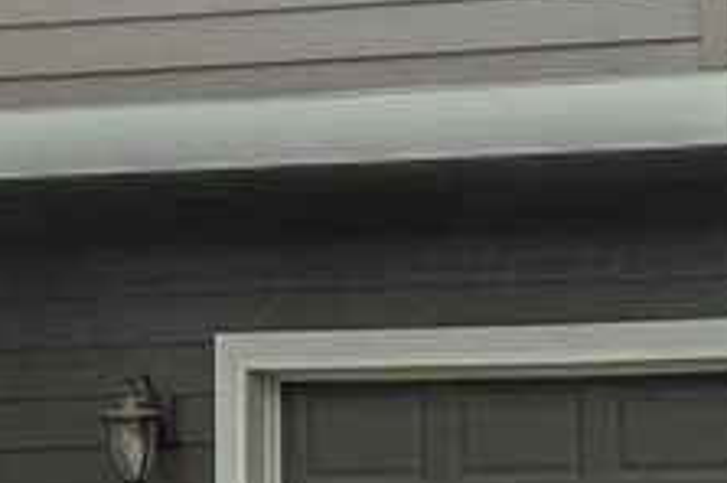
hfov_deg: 11.2
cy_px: -207
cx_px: 178
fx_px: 3690
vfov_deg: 7.4
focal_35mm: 183
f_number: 7.1
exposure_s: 1/125
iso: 125
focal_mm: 24
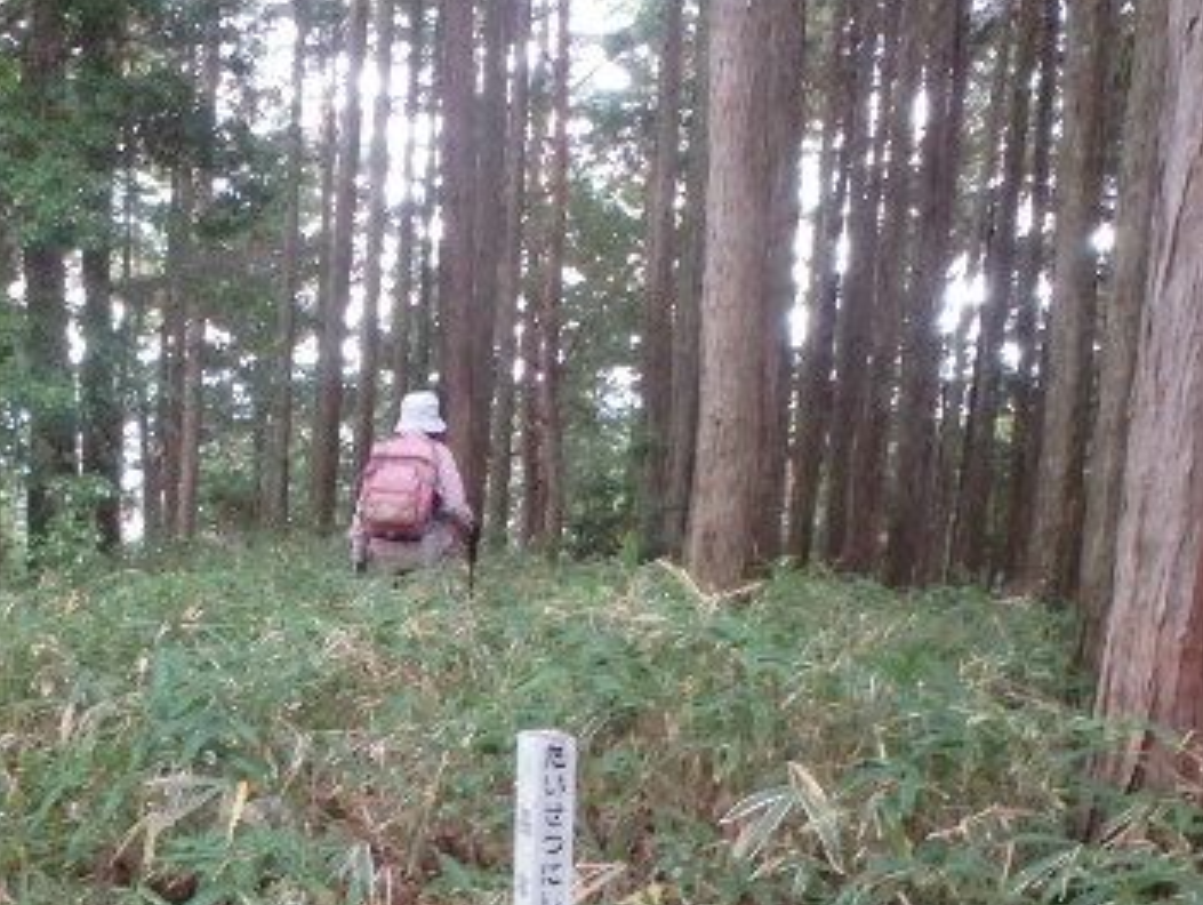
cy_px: 586
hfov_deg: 36.5
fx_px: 1774
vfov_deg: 28.5
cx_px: 295
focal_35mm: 51
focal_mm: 5
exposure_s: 1/15
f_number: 3.9
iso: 800
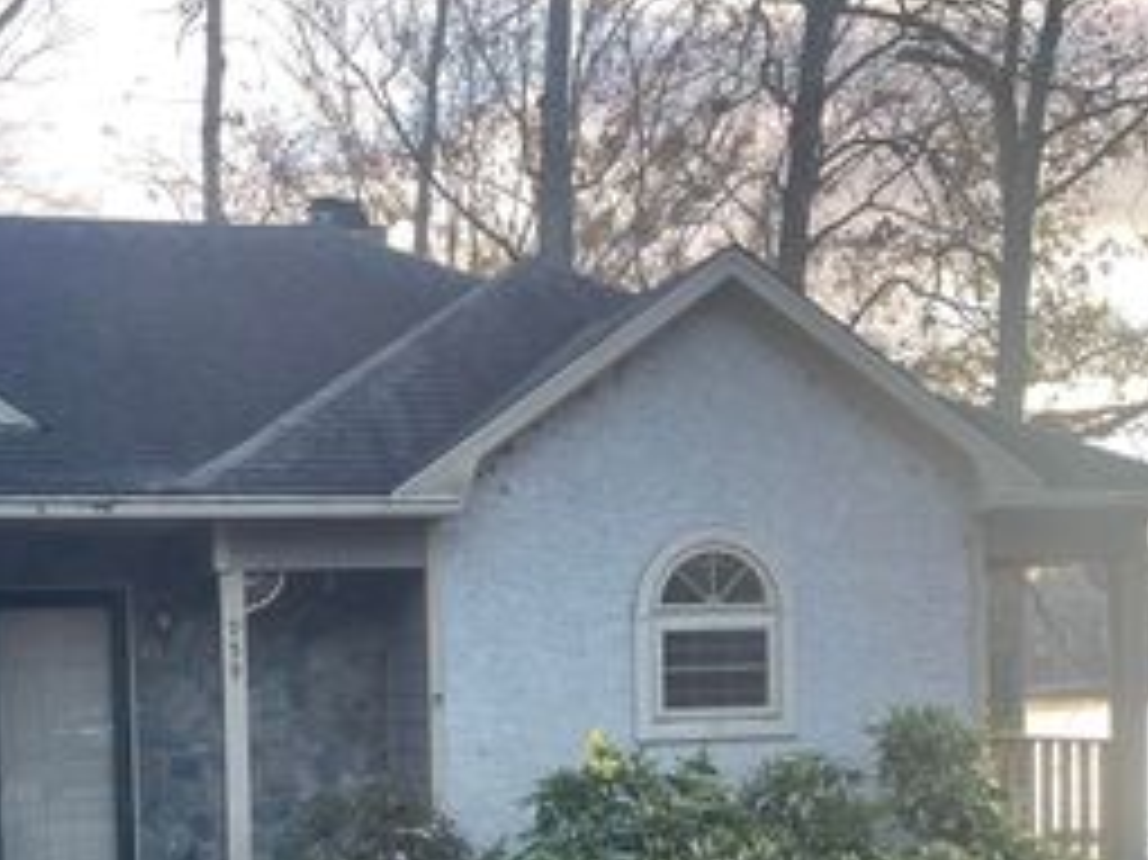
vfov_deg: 28.5
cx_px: 288
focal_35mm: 49
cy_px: 781
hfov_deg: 38.0
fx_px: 1624
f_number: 1.6
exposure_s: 1/174
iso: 32
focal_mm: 5.1
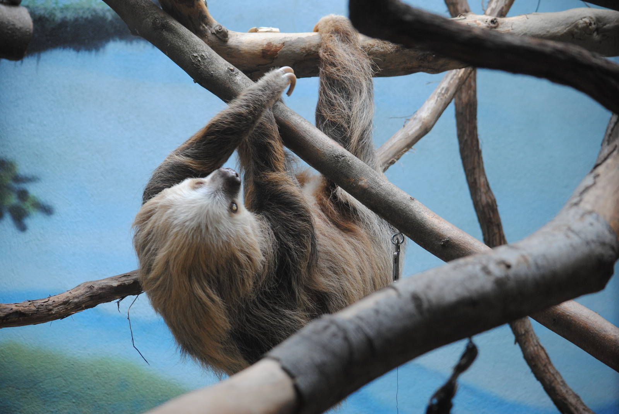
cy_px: 207
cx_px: 310
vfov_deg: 8.7
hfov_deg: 13.0
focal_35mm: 158
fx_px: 2711
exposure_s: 1/60
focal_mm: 105
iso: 400
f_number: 4.8
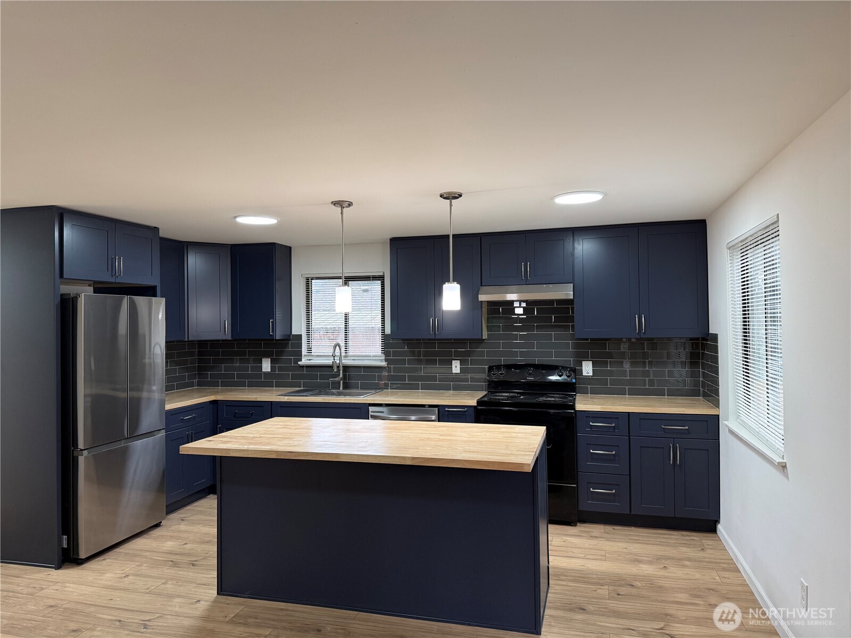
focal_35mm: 24
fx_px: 590
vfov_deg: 56.8
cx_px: 426
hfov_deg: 71.6
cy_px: 319
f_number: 1.78
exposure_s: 1/120
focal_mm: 6.76
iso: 200
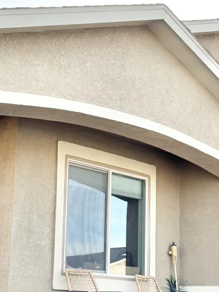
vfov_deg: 29.1
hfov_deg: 22.2
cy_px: 209
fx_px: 557
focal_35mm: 66
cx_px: 89
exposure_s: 1/1362
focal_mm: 5.96
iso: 50
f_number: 1.6
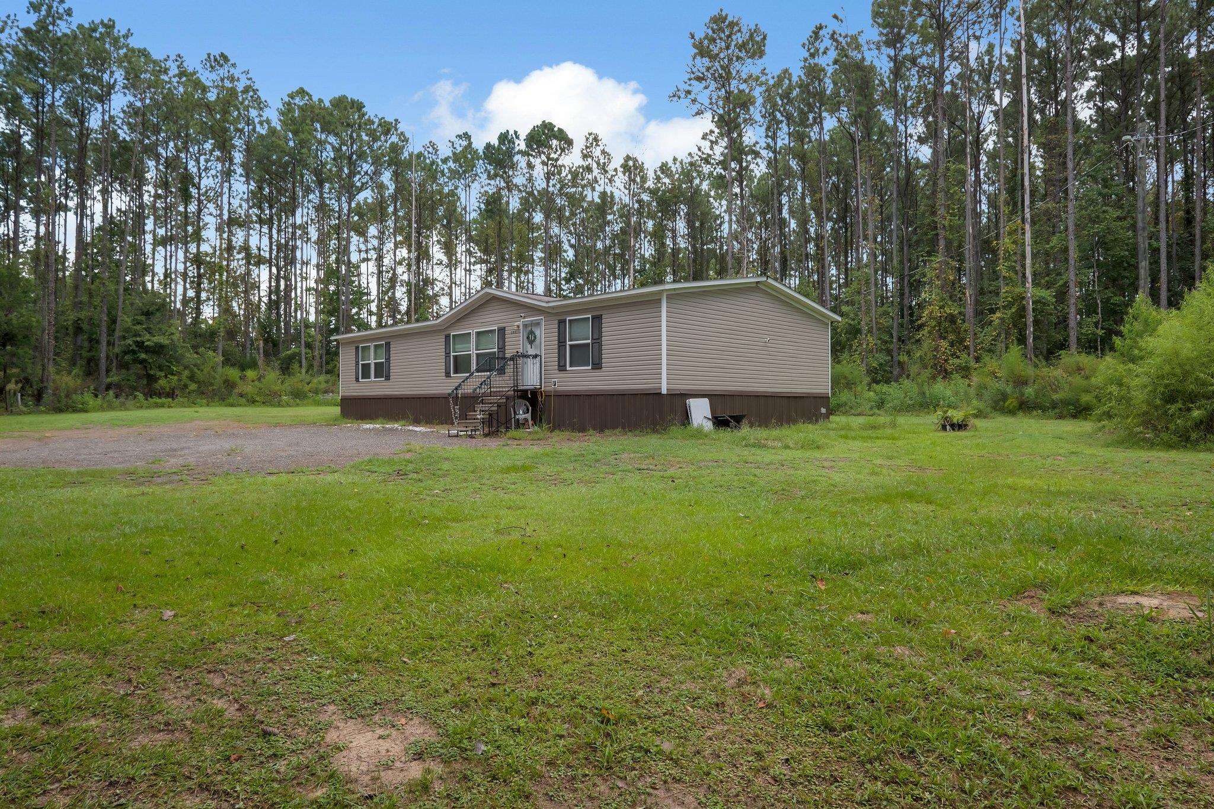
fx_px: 674
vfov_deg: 61.9
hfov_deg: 84.0
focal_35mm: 20
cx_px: 607
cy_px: 404
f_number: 8
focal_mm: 13.2
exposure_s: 1/340
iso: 250
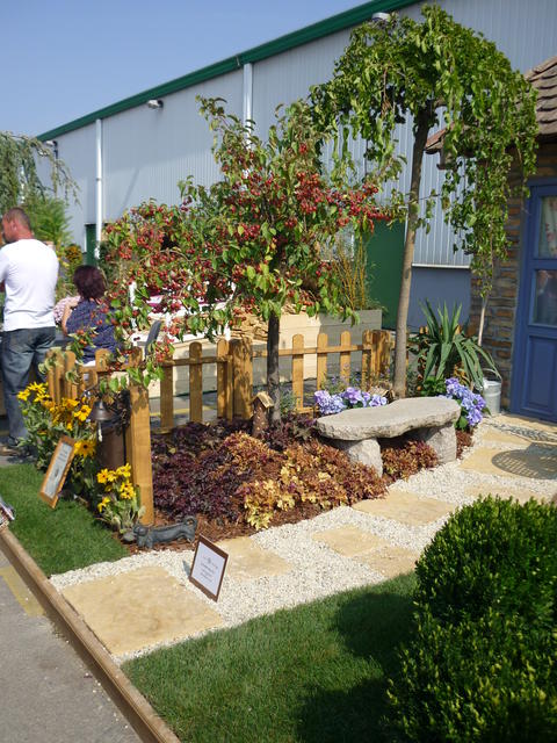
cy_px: 372
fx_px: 708
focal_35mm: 33
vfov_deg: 55.4
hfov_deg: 42.9
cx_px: 278
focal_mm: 5.5
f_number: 8
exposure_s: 1/160
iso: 80
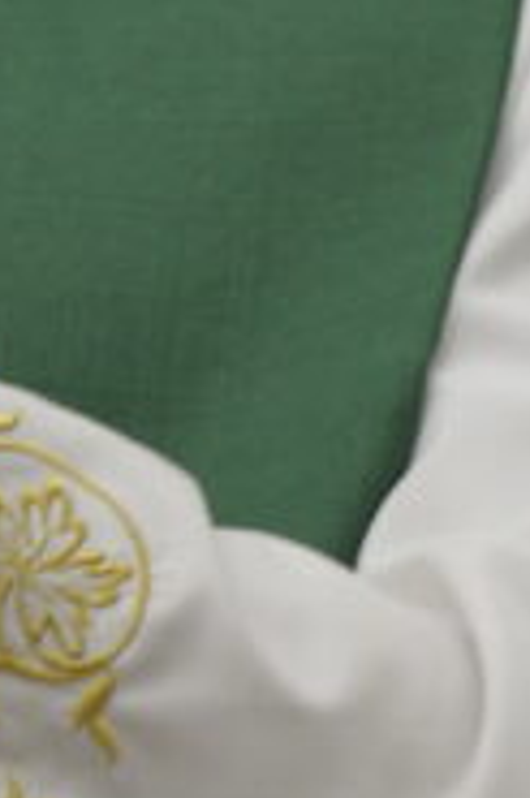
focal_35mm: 299
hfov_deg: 4.6
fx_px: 6615
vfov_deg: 6.9
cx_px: -106
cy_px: 160
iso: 560
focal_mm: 36
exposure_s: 1/60
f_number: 5
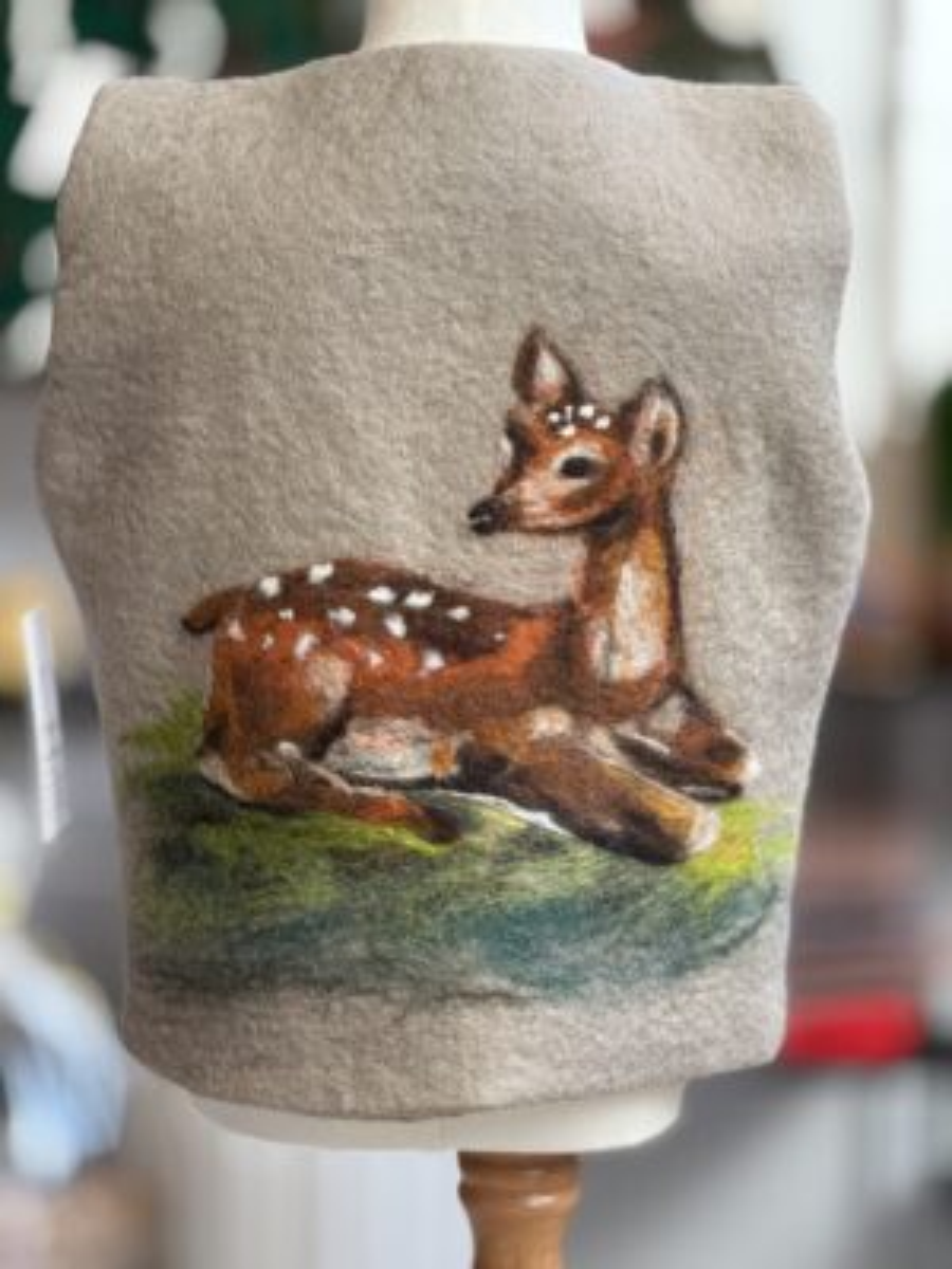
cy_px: 634
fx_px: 4400
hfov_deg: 12.3
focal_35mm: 120
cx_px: 476
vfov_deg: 16.4
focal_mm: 15.66
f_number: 2.8
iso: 125
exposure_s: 1/100
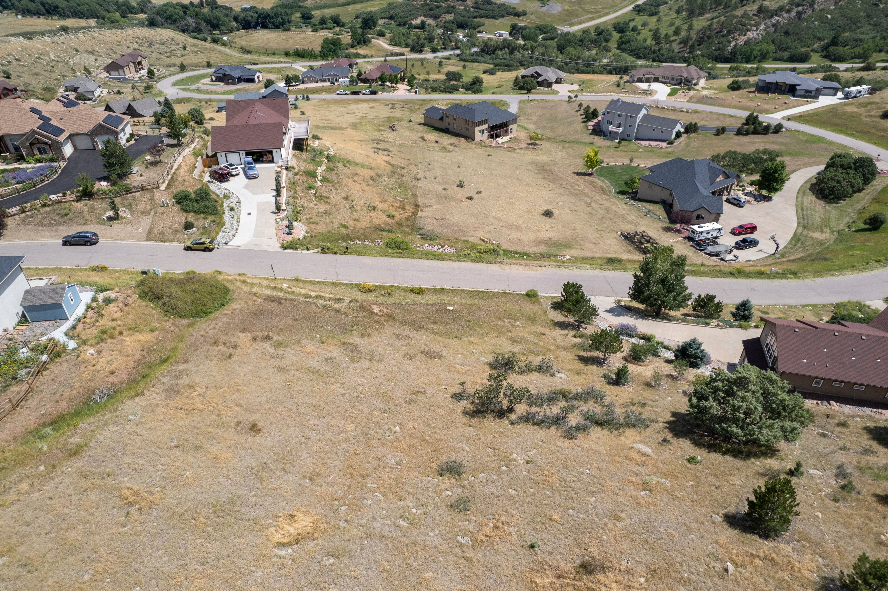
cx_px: 444
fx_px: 543
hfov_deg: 78.6
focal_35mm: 22
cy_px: 296
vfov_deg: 57.2
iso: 100
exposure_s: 1/1600
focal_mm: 8.38
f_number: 2.8
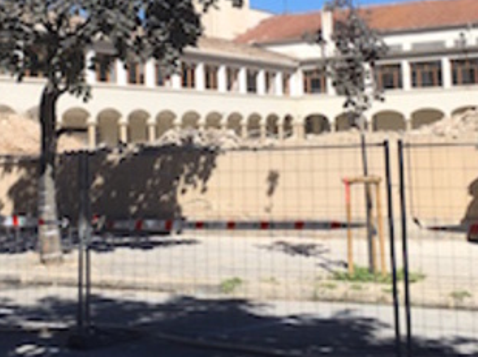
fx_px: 938
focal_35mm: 68
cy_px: 50
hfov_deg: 28.6
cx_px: 225
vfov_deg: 21.2
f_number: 2.2
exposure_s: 1/1748
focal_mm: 4.15
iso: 25
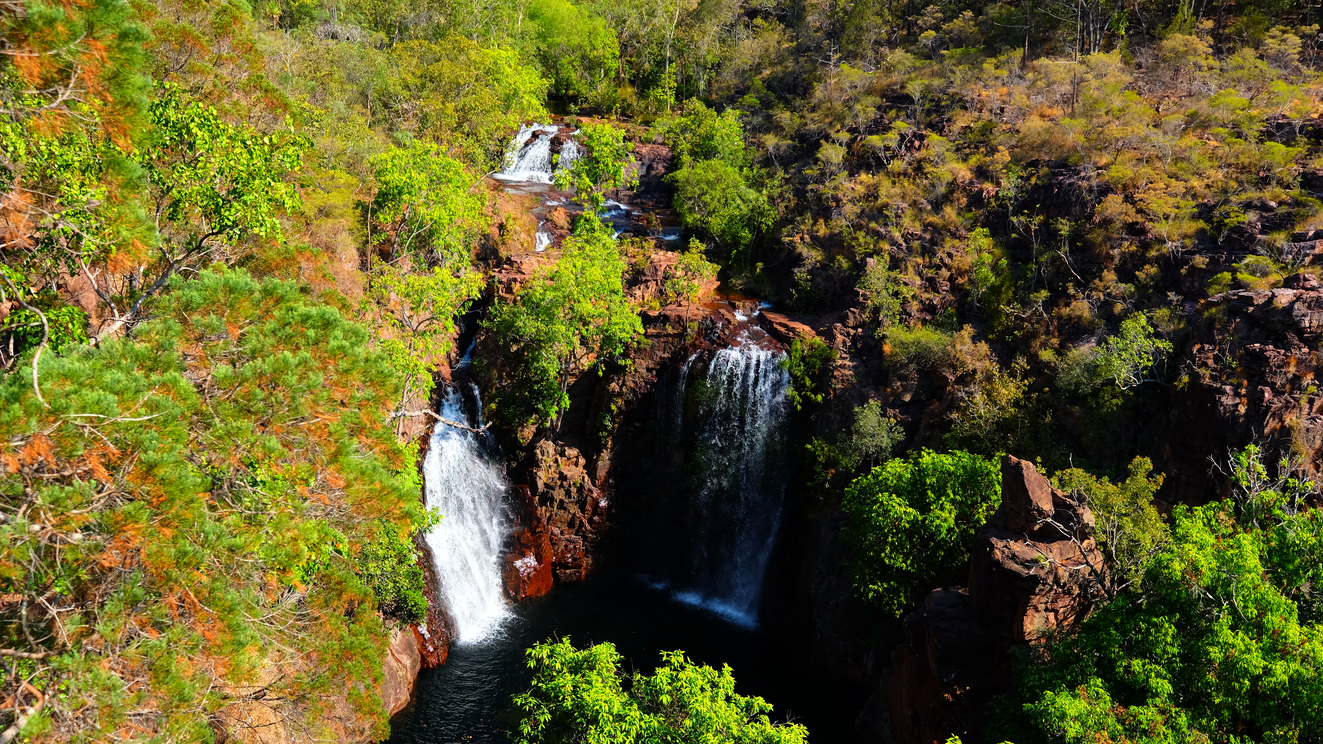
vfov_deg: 33.7
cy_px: 331
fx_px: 1228
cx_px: 666
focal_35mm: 35
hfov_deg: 56.6
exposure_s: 1/350
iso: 200
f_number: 5.6
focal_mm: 21.9
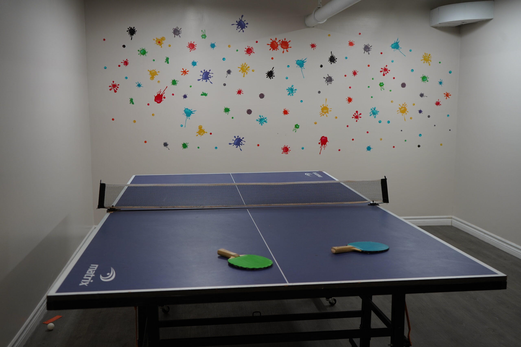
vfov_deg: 35.9
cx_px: 260
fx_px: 535
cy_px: 174
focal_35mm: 37
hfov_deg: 51.9
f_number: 4
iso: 500
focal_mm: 37
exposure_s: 1/160
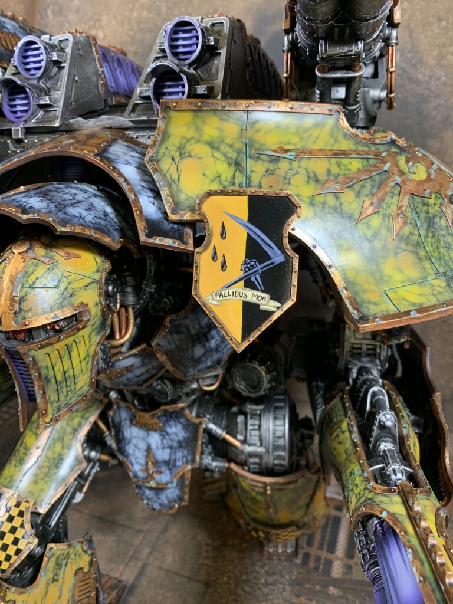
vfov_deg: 67.3
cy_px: 302
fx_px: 454
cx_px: 226
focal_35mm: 26
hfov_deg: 53.1
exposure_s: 1/60
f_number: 1.8
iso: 100
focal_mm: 4.25
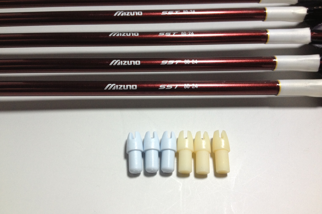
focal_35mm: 37
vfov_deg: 35.9
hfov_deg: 51.9
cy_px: 107
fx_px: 331
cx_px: 160
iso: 100
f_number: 2.4
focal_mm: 4.28
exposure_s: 1/120
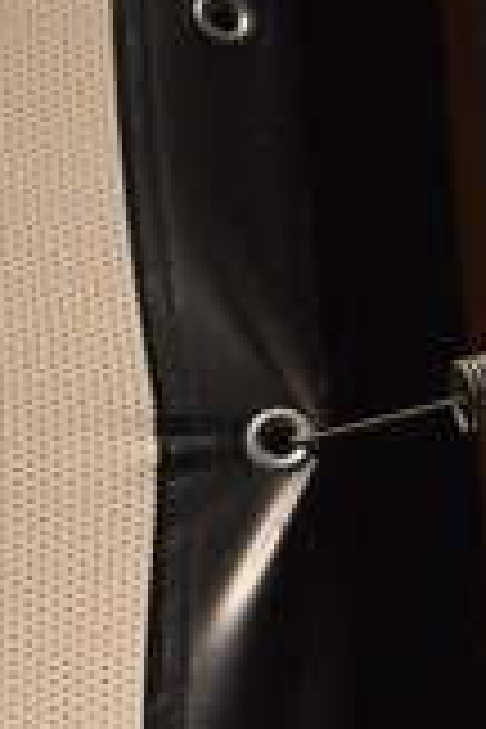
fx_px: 3078
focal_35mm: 152
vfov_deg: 11.7
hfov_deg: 9.0
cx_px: 432
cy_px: 1595
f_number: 3.5
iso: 3200
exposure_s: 1/20
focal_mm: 18
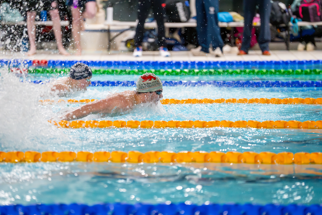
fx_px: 1413
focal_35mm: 158
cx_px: 160
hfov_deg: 13.0
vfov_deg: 8.7
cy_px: 108
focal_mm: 157
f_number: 2.8
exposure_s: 1/400
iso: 4000
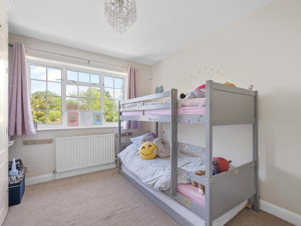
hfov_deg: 94.4
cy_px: 118
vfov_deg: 78.1
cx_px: 144
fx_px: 139
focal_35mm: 16
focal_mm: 14
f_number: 16
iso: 200
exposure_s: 1/1.67
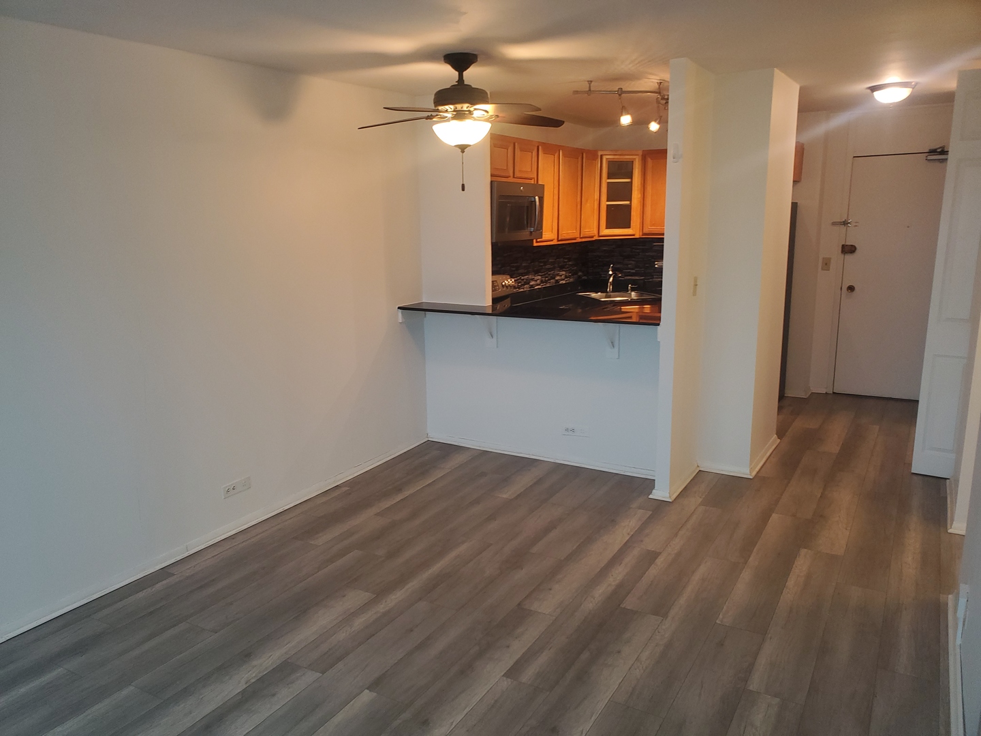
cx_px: 490
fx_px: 737
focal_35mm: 26
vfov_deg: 53.1
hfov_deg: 67.3
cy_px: 368
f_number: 2.4
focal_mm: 4.3
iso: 100
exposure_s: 1/24
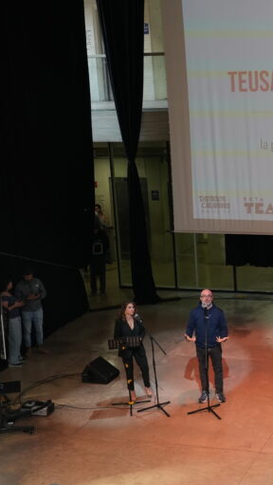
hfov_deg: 17.7
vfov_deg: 31.4
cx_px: 250
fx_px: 862
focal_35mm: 67
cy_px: 249
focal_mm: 32
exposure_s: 1/125
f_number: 6.3
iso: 1250
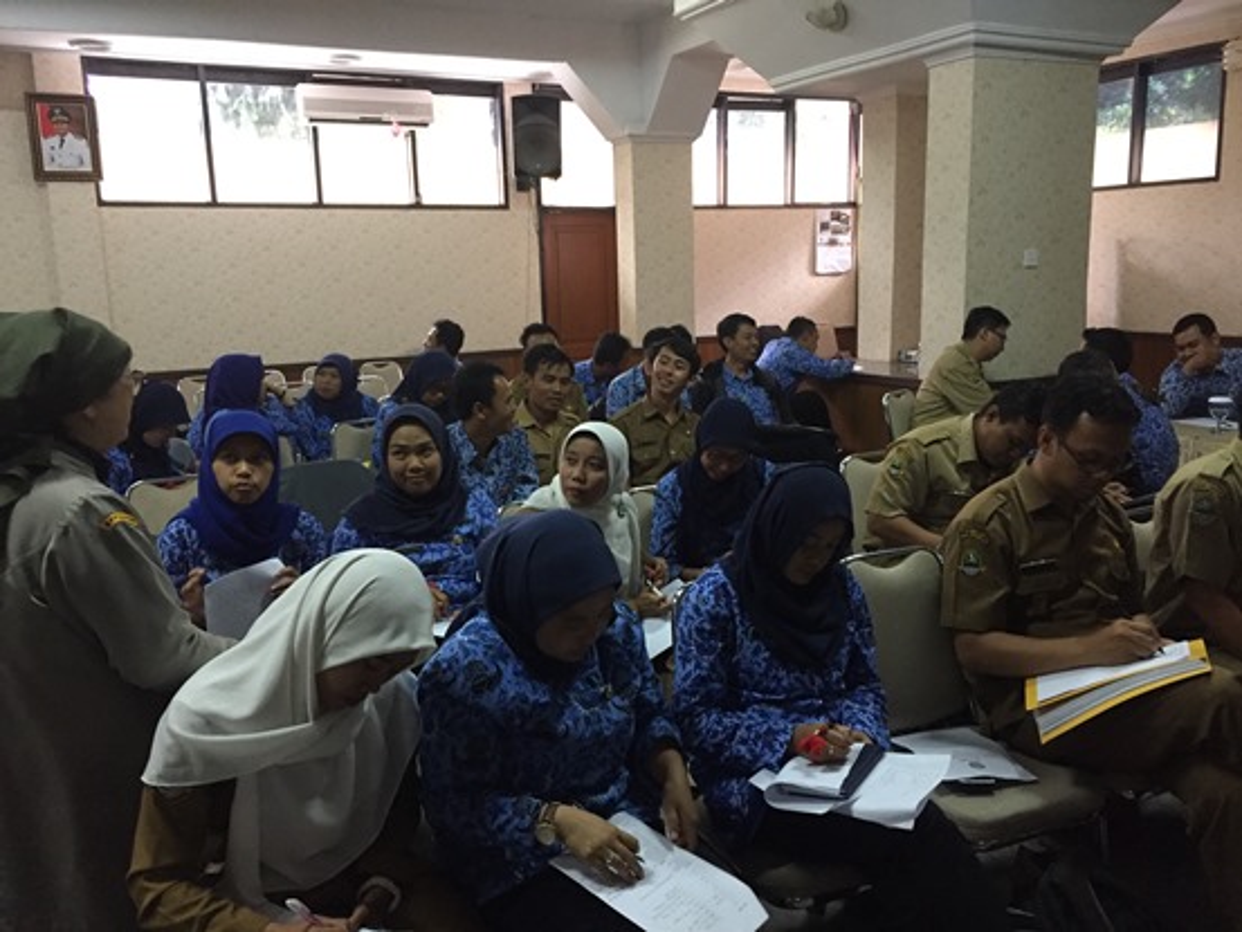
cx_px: 621
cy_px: 466
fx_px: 1041
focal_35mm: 29
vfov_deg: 48.2
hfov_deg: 61.6
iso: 320
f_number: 2.2
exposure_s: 1/33
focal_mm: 4.15
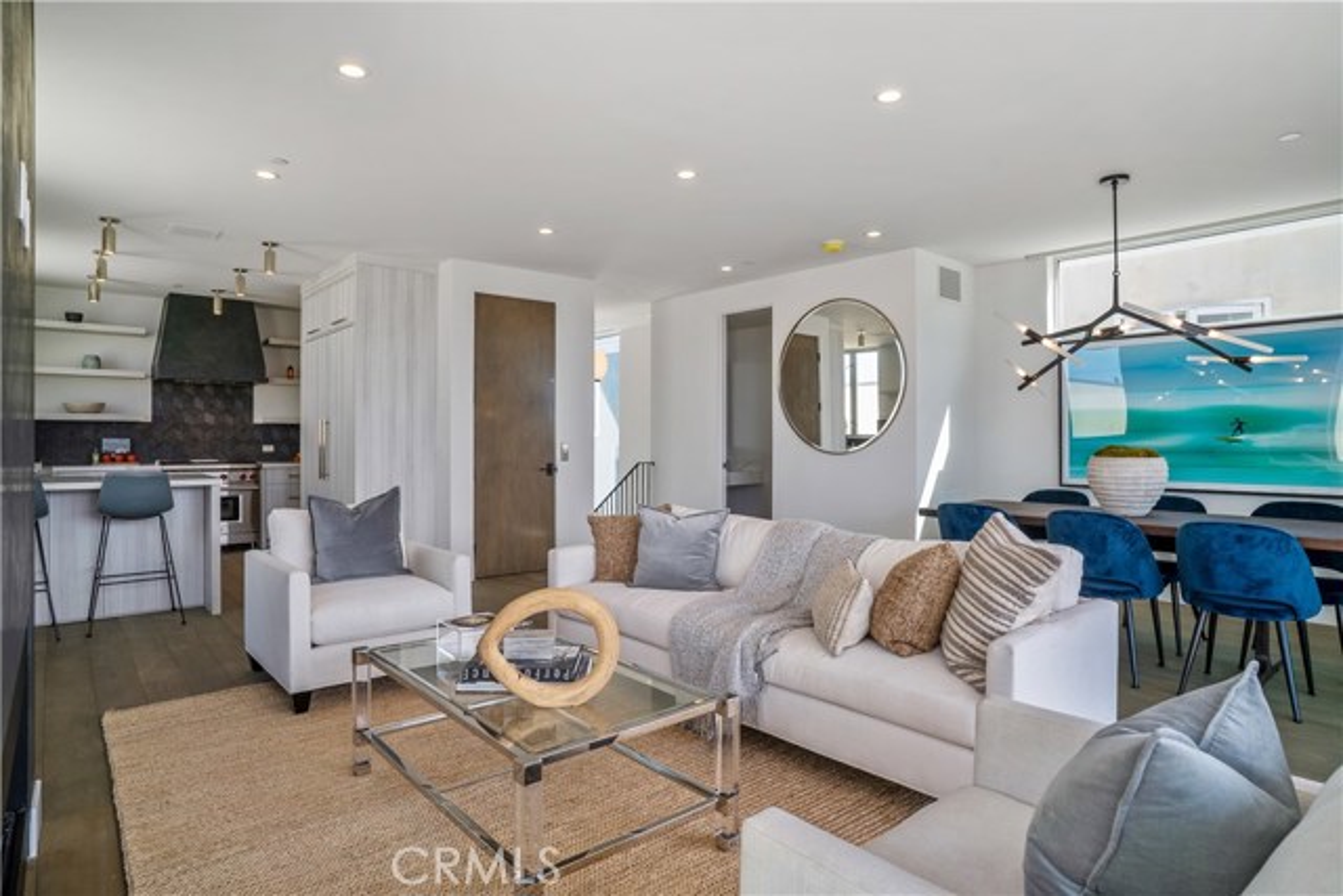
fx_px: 672
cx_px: 672
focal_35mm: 18
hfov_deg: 90.0
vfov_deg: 67.4
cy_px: 448
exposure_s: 1/320
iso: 125
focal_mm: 18
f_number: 8
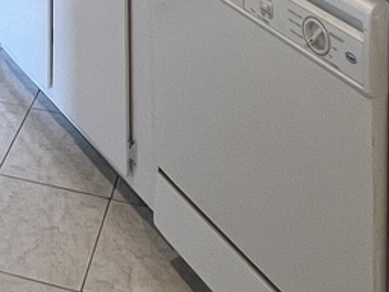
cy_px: -389
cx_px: 26
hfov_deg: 25.7
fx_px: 820
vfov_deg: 14.3
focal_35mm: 73
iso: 125
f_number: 1.8
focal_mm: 1.57
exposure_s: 1/60
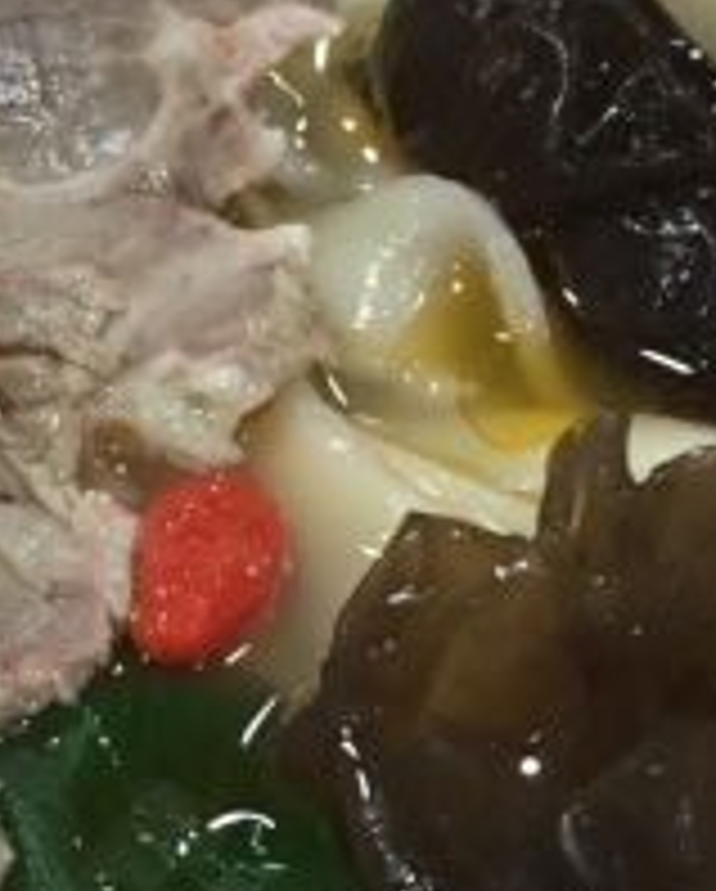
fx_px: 2643
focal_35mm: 100
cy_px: 592
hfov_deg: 15.3
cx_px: 86
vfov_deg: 19.1
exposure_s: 1/30
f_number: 2.2
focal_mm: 4.15
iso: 160
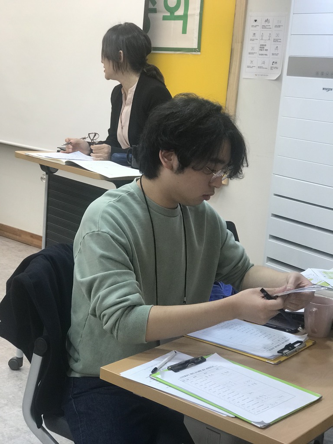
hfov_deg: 25.7
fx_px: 731
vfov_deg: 33.8
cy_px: 222
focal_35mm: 57
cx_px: 166
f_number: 2.8
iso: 80
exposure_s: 1/60
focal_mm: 6.6
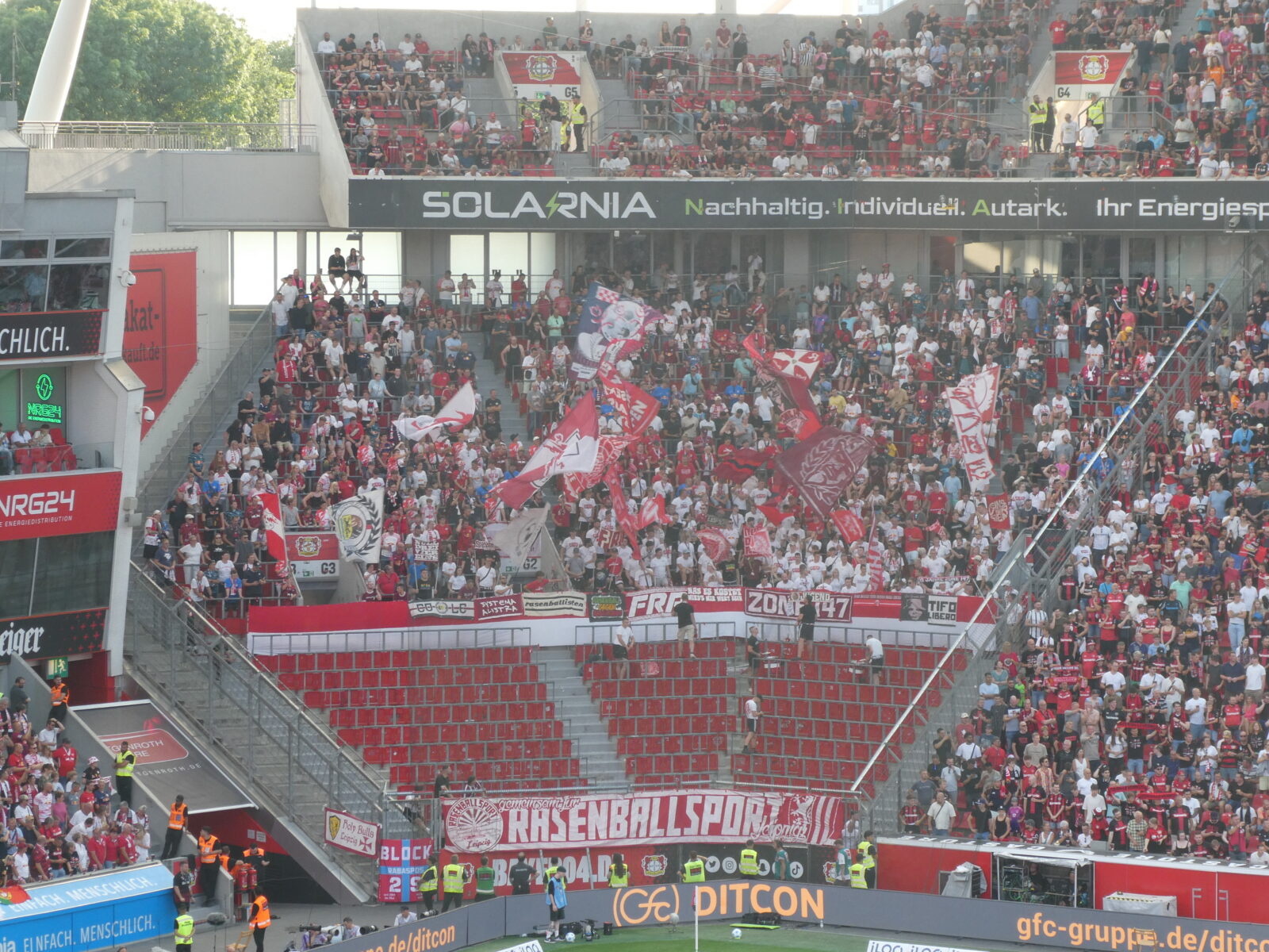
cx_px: 634
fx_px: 4949
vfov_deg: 11.0
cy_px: 476
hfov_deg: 14.6
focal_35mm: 135
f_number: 5.3
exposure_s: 1/80
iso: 125
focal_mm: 24.2
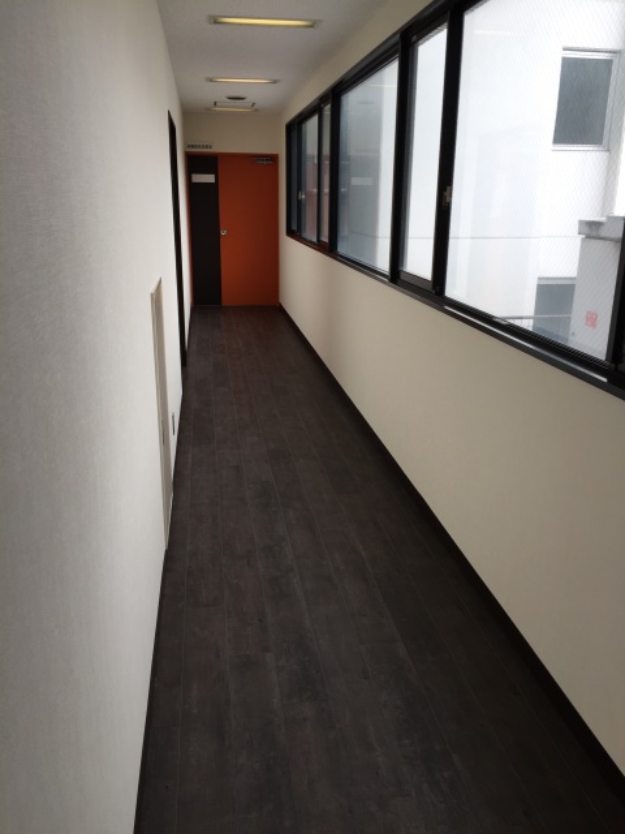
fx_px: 698
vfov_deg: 61.7
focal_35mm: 29
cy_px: 417
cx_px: 312
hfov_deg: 48.2
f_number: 2.2
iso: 32
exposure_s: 1/124
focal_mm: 4.15
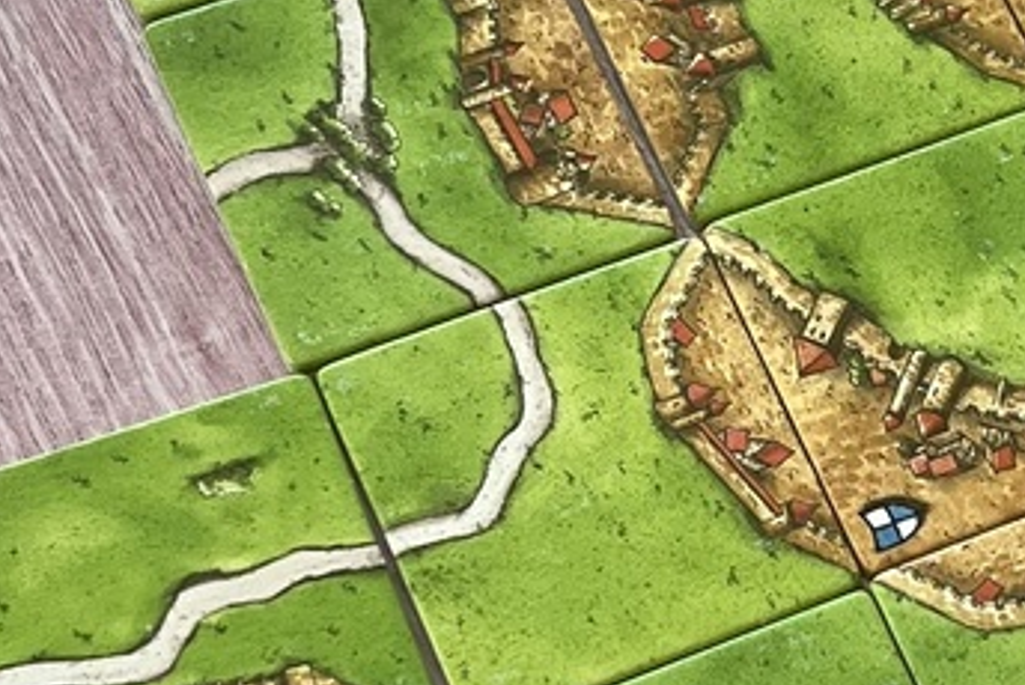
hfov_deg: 15.0
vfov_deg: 10.2
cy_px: 436
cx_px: 1040
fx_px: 3818
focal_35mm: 134
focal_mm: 5.7
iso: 32
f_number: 1.5
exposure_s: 1/141
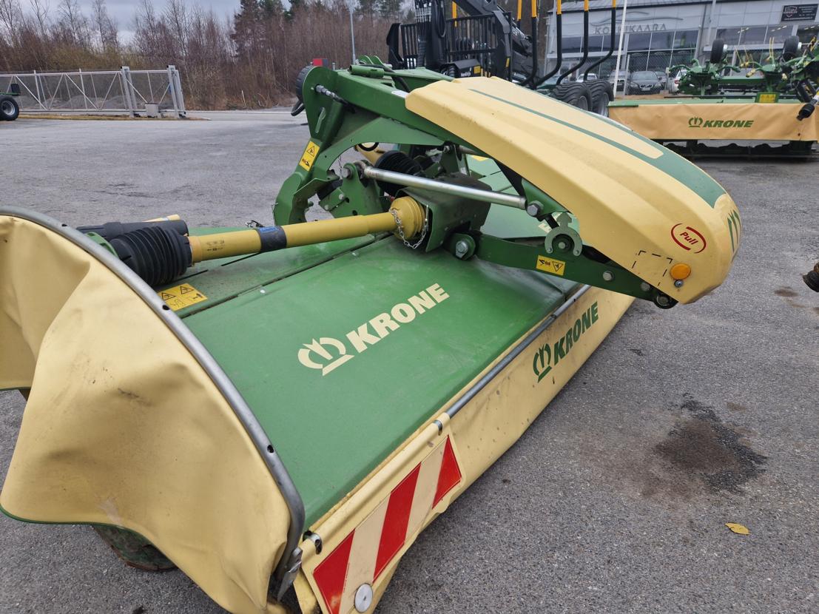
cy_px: 307
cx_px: 410
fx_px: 544
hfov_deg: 73.9
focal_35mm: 23
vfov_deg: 58.9
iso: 50
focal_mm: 5.4
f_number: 1.8
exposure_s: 1/261
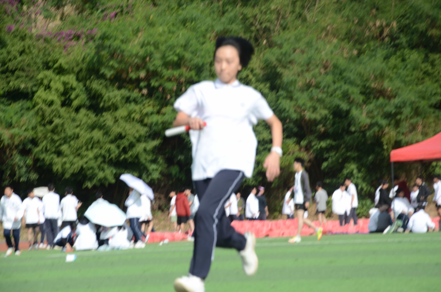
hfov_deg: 13.1
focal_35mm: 158
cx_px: 220
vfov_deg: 8.7
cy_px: 146
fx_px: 1925
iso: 100
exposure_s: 1/250
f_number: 8
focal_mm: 105
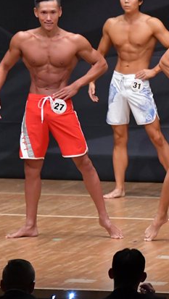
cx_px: 241
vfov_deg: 5.1
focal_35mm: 426
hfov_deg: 2.9
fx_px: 3386
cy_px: 122
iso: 6400
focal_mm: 145
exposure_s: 1/400
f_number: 5.6
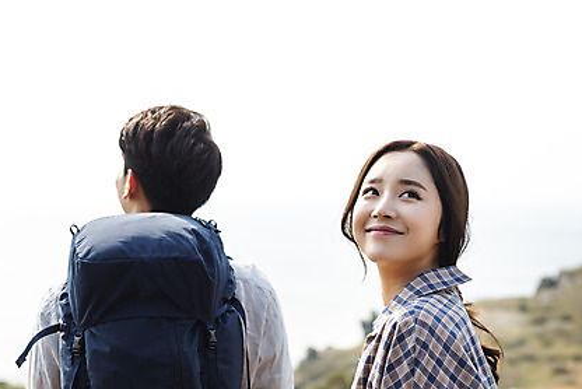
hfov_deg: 27.8
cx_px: 401
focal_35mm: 72
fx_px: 1165
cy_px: 255
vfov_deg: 18.9
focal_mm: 50
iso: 100
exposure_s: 1/1600
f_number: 2.8
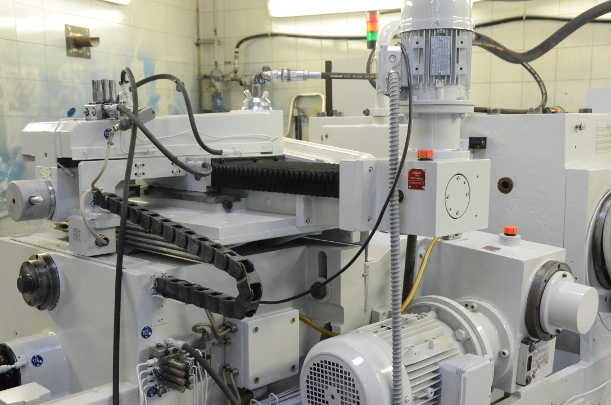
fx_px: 711
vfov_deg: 31.8
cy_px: 202
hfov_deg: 46.5
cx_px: 306
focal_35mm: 42
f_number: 8
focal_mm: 28
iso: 6400
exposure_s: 1/250
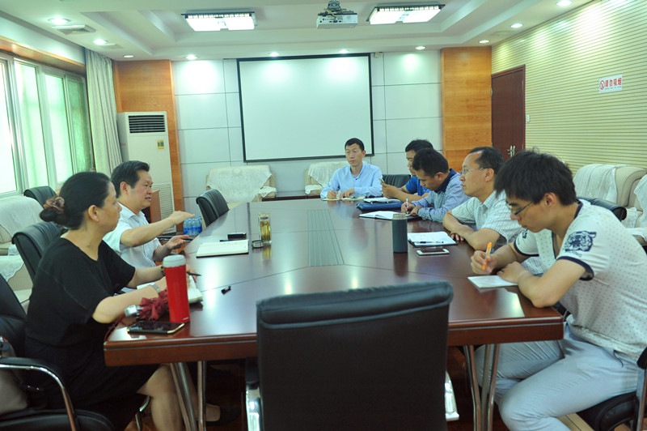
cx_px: 324
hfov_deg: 58.8
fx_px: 575
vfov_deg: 41.0
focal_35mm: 32
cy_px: 216
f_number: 4.5
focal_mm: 32
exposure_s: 1/80
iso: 2500
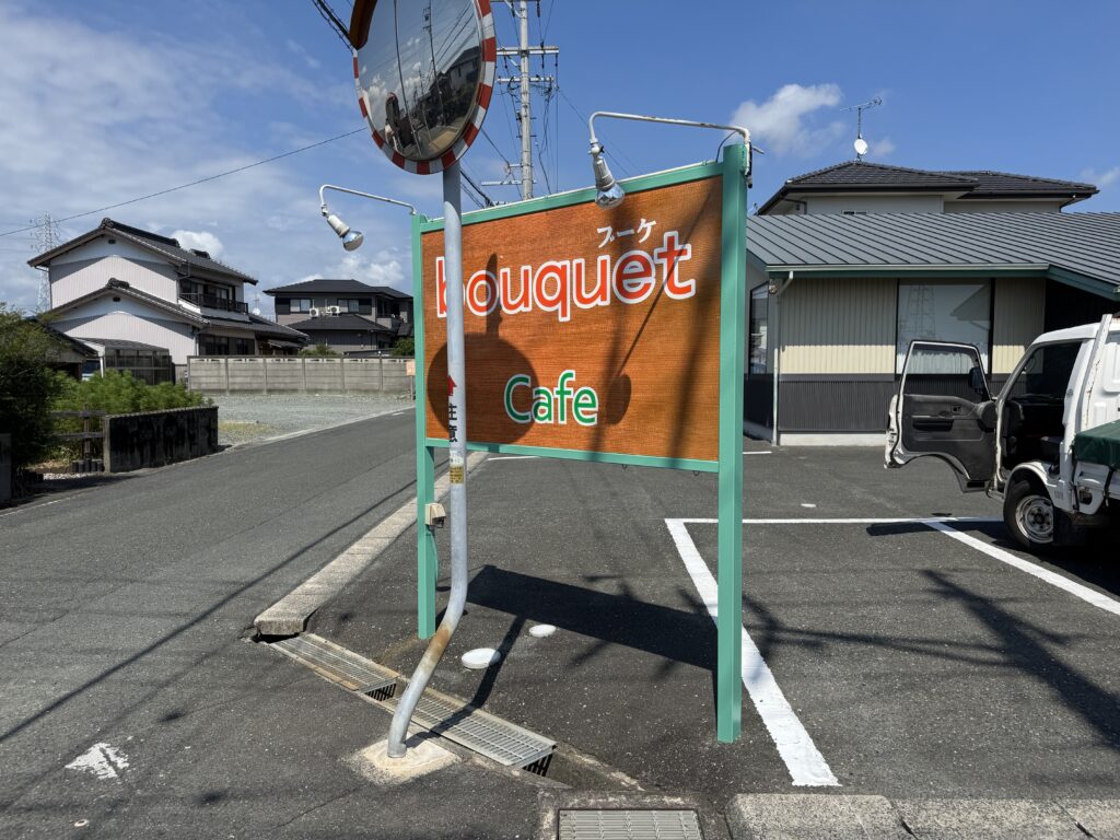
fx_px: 777
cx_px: 560
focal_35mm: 24
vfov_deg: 56.8
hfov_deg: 71.6
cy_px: 420
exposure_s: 1/6410
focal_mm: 6.76
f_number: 1.78
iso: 80
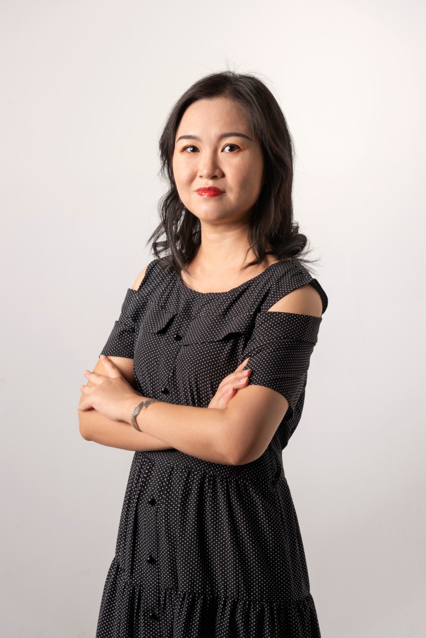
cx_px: 213
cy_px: 319
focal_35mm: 92
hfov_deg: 14.9
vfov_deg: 22.1
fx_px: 1631
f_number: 8
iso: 100
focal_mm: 92
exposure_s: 1/160
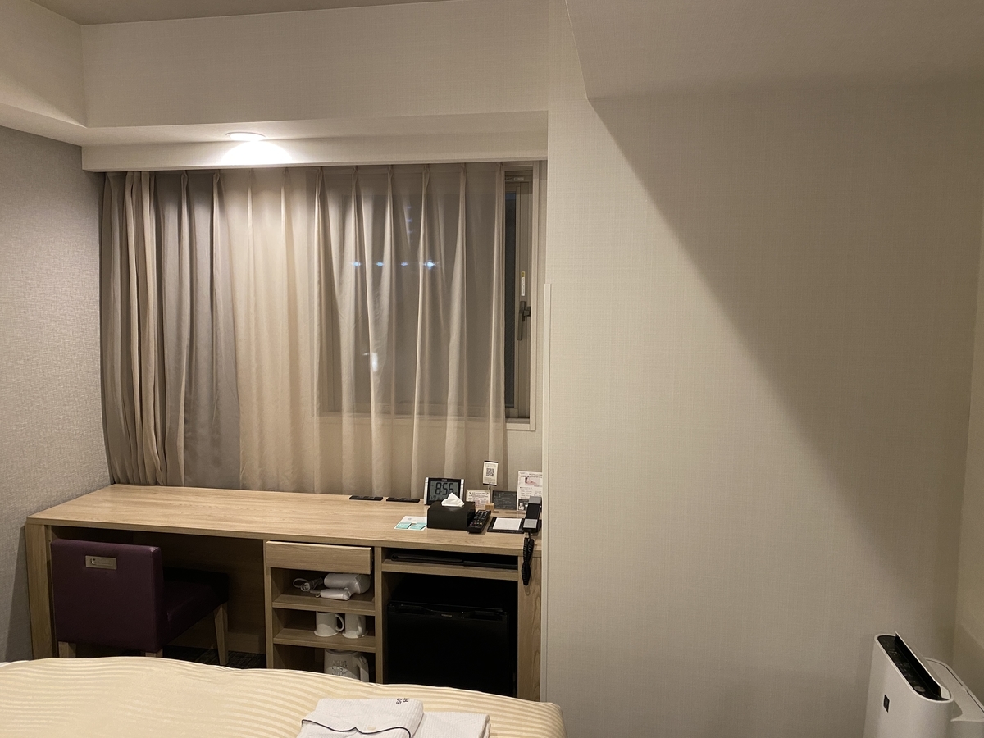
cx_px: 492
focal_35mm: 26
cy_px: 369
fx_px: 739
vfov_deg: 53.1
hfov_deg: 67.3
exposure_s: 1/60
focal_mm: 4.25
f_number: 1.8
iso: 320
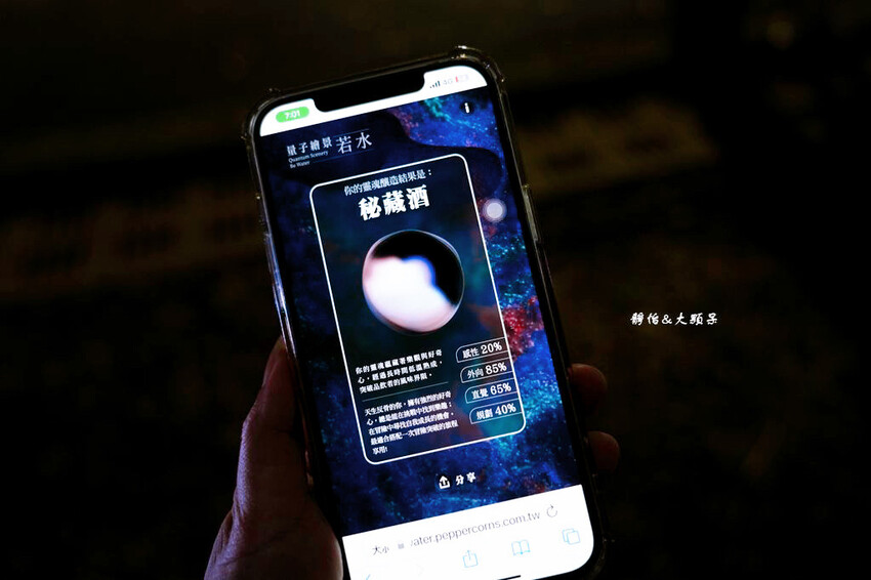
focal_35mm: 32
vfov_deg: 41.1
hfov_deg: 58.7
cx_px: 436
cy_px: 290
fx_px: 774
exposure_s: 1/40
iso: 2000
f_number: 4
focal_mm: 32
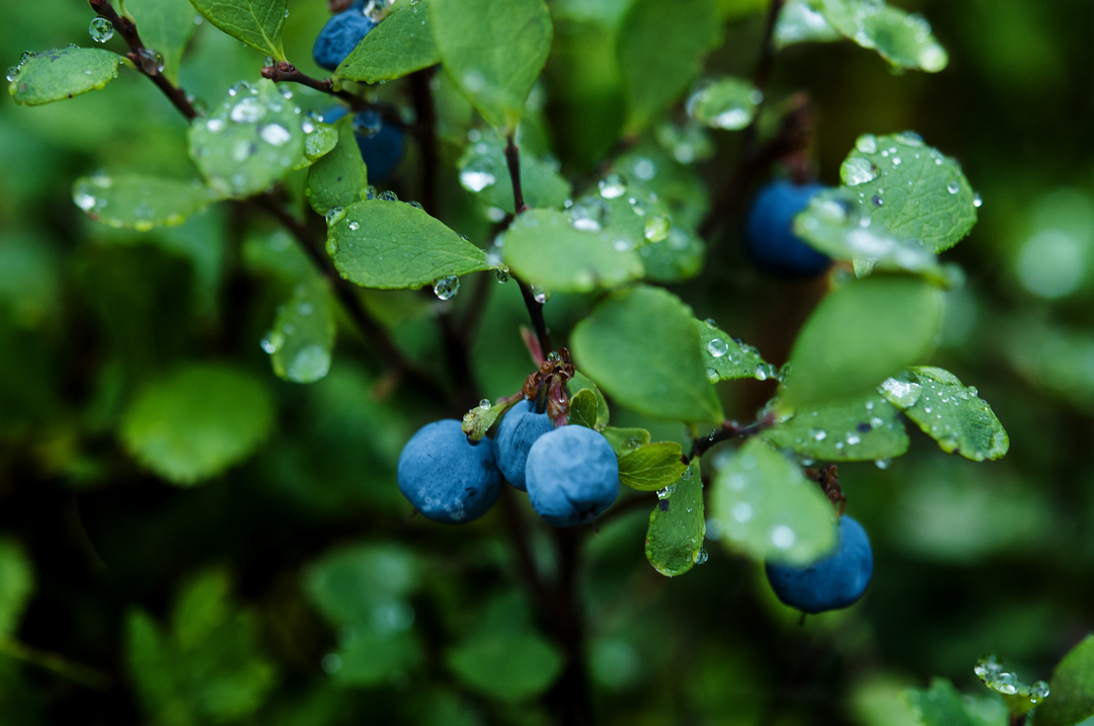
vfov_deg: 15.1
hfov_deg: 22.6
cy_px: 363
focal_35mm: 90
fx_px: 2731
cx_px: 547
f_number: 3.5
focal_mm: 60
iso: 320
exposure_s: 1/250
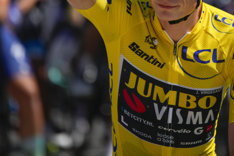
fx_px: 4614
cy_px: 21
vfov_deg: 1.9
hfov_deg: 2.9
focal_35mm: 710
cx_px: 154
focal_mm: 400
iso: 640
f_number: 5.6
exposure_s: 1/5000
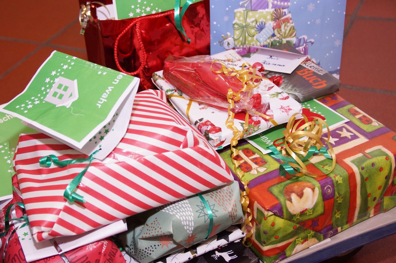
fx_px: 576
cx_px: 198
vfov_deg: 25.6
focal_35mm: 52
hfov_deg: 37.9
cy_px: 132
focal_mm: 35
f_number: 4.5
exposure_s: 1/60
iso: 800
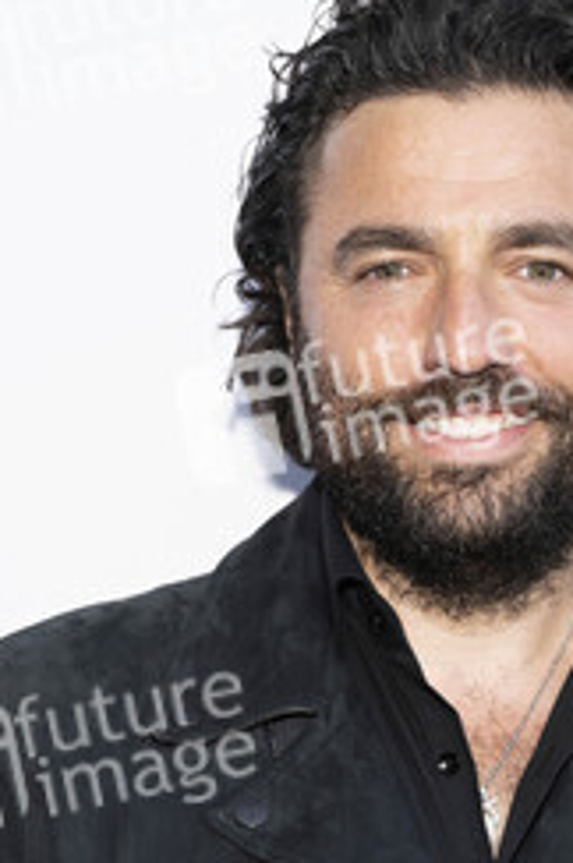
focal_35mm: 128
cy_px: 580
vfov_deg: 16.0
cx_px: 460
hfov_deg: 10.6
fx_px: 3064
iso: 400
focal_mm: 78
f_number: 5.6
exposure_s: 1/200
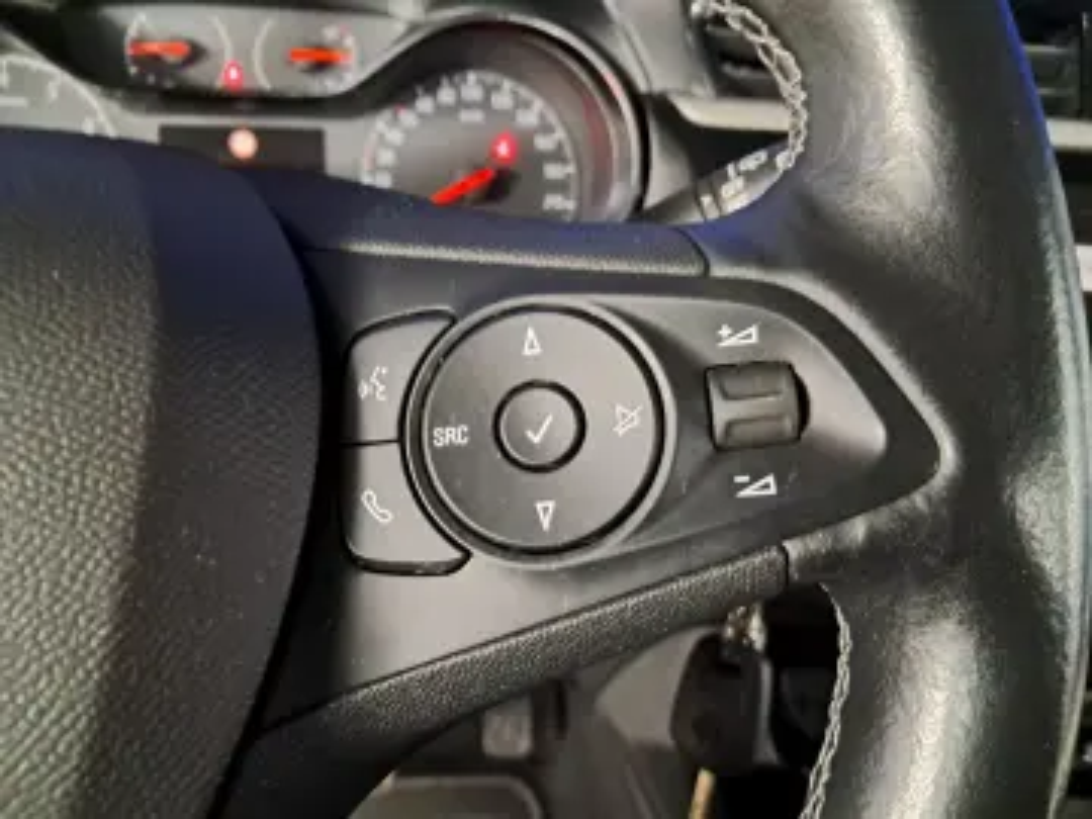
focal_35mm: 27
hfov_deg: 65.3
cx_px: 546
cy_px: 410
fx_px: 852
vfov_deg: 51.4
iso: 1250
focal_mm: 4
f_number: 1.8
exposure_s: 1/20
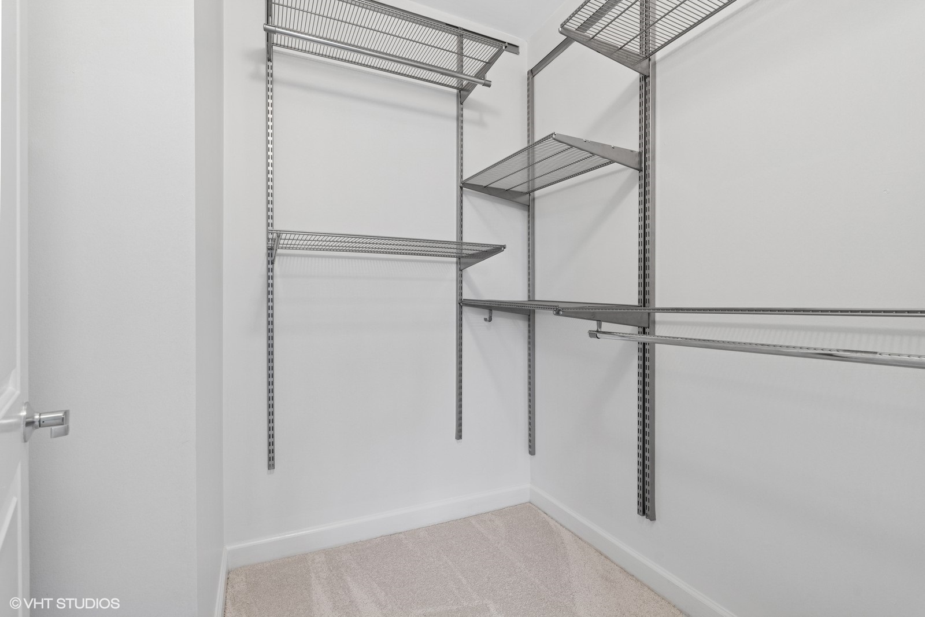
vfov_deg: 73.7
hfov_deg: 96.7
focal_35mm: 16
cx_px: 462
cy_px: 308
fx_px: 411
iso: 320
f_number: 8
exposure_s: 1/10
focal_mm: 16
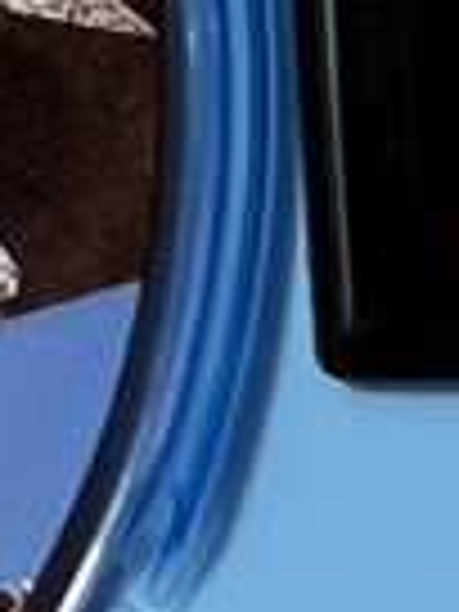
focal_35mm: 191
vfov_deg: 9.4
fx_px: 3377
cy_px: -778
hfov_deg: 7.2
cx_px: -770
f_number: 1.6
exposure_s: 1/60
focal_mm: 5.1
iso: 125
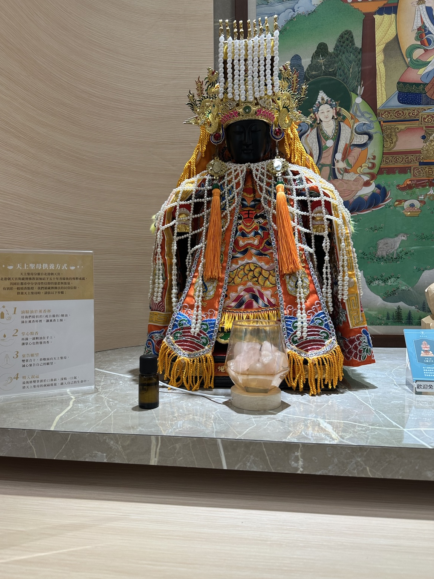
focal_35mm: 25
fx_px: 418
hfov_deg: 54.9
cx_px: 209
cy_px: 290
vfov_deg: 69.4
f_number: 1.78
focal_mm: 6.86
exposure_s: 1/121
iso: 100
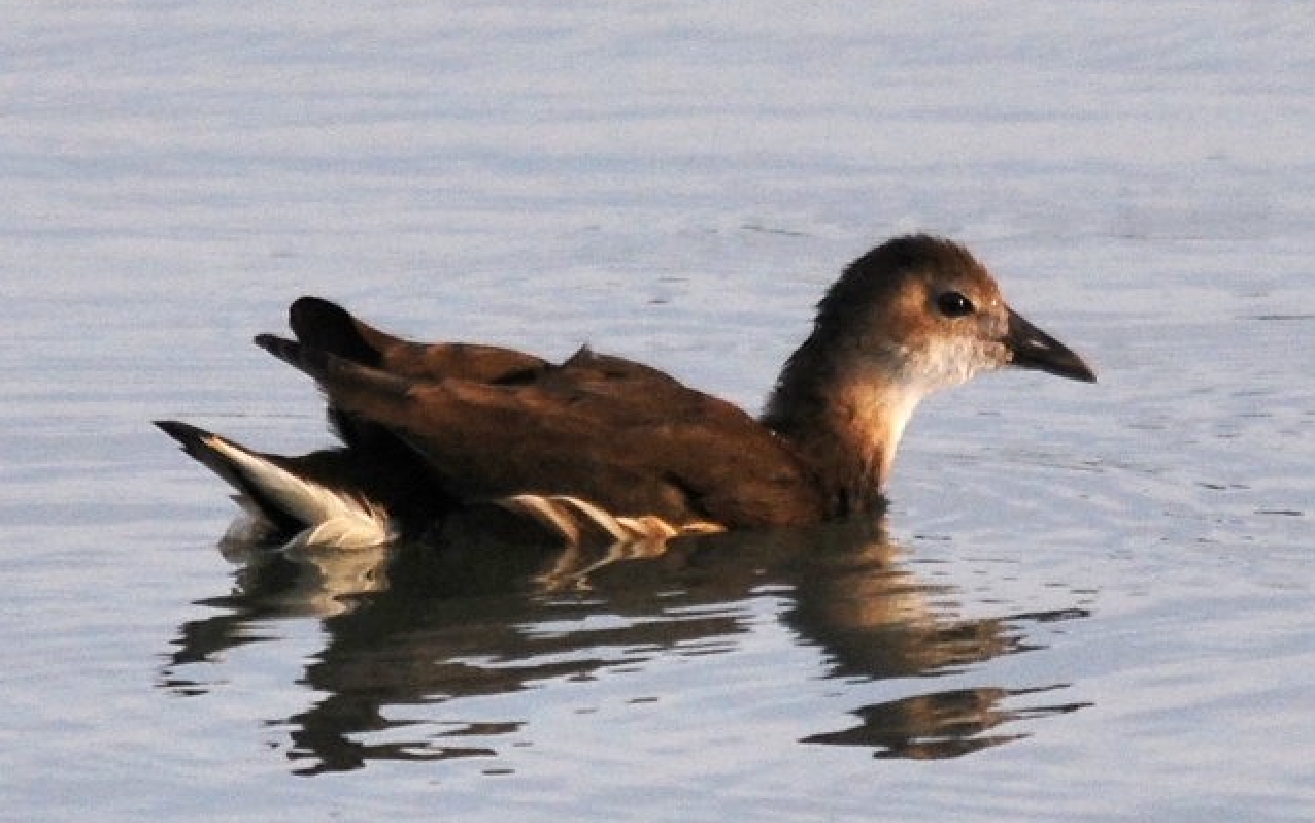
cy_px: 413
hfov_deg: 3.0
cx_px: 658
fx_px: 24768
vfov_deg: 1.9
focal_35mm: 691
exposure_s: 1/500
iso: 450
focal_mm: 450
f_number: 6.3
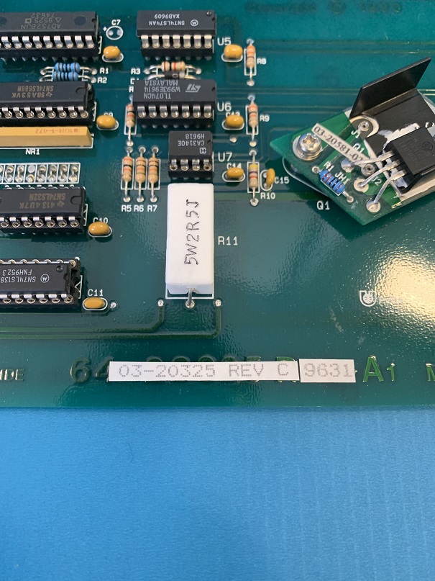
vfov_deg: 67.3
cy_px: 290
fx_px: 436
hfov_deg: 53.1
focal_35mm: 26
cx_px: 218
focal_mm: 4.25
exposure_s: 1/50
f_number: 1.8
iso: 320
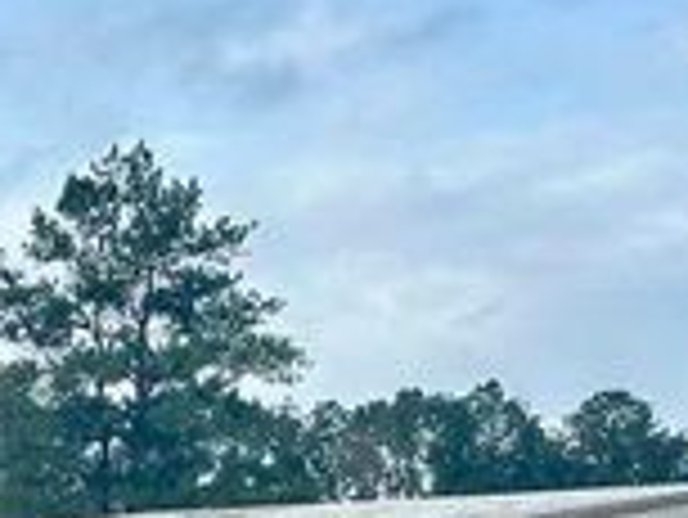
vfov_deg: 9.2
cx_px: 657
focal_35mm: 157
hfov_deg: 12.4
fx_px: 3123
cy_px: 768
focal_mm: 6.86
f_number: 1.78
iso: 64
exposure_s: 1/2597
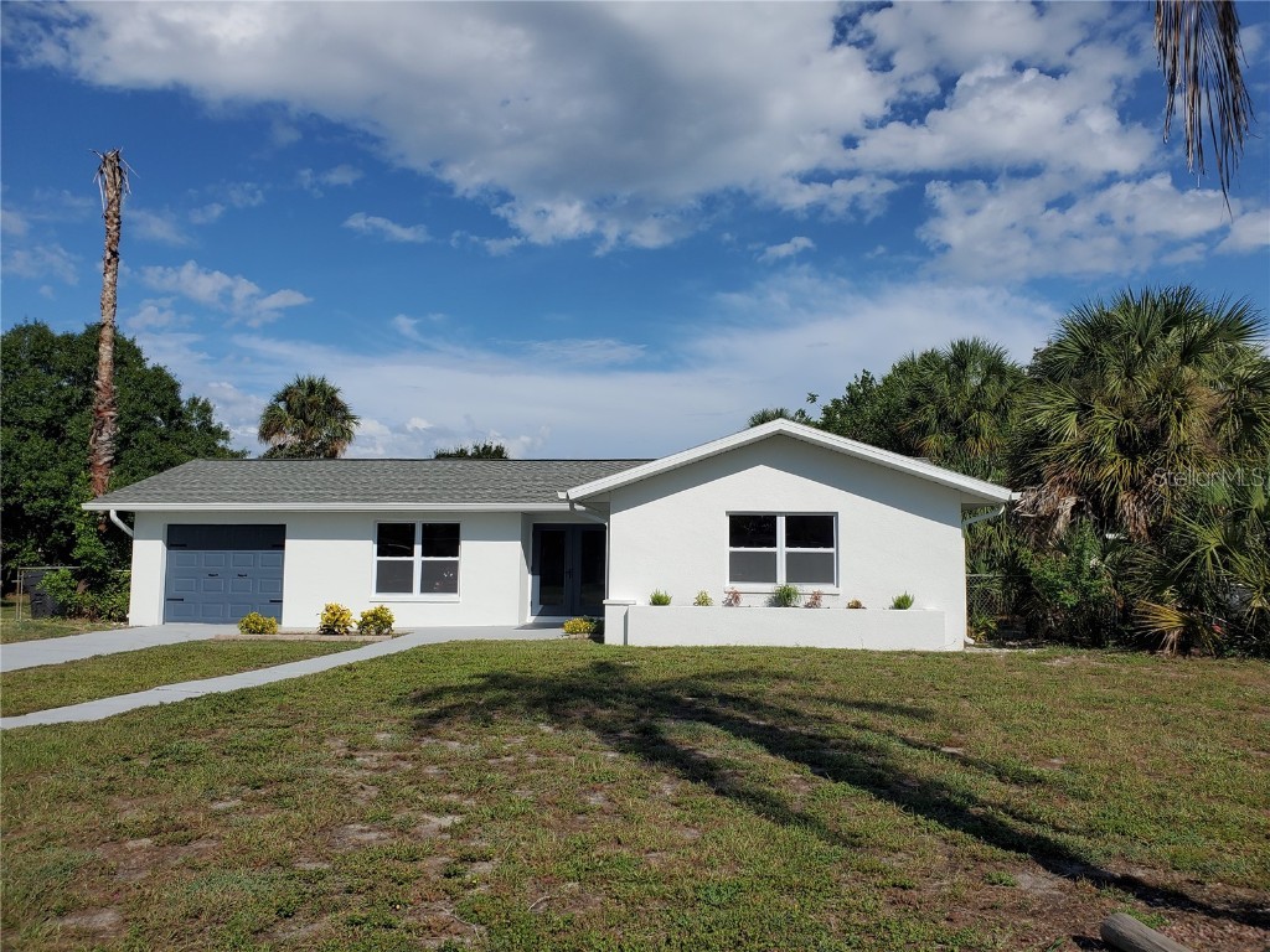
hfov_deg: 67.3
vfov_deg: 53.1
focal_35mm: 26
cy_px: 476
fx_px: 954
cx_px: 635
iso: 50
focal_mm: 4.3
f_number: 2.4
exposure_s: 1/3869
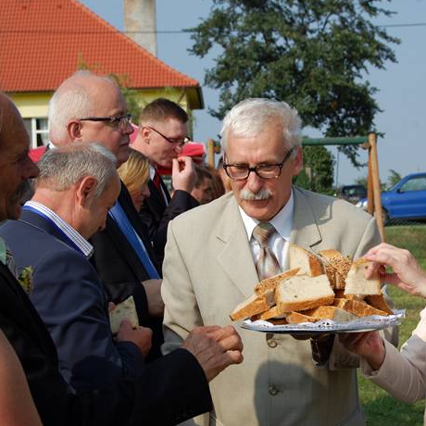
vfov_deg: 18.7
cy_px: 213
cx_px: 288
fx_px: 1295
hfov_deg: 18.6
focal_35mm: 93
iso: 200
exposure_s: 1/400
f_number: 10
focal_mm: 48
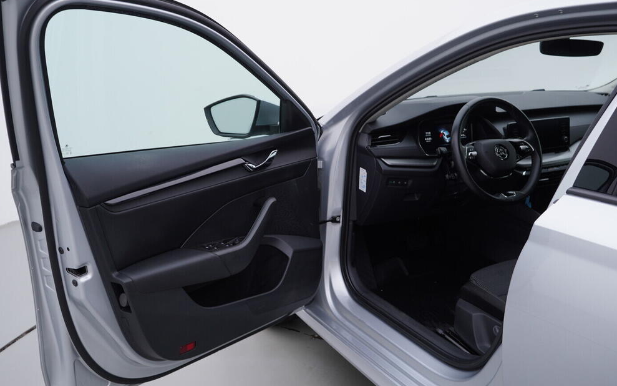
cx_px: 309
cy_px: 195
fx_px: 639
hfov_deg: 51.5
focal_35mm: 38
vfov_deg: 33.6
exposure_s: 1/60
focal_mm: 24
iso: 125
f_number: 4
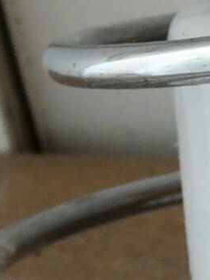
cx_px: 462
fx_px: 1672
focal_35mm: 207
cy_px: 218
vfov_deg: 9.5
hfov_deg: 6.9
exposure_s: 1/125
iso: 100
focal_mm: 4.6
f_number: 2.8
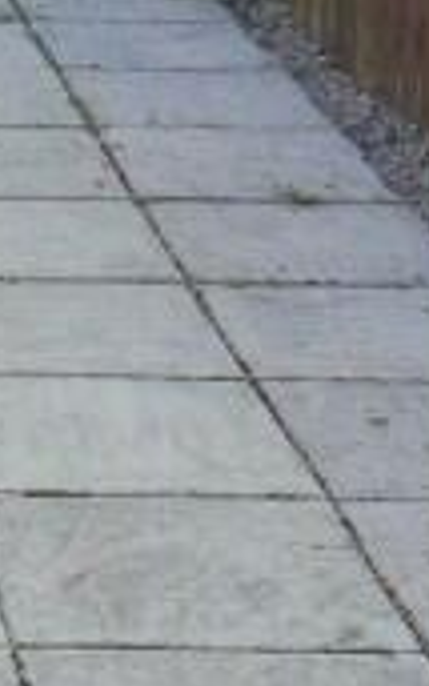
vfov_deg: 13.5
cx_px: -477
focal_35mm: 152
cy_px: -68
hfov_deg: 8.2
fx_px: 2841
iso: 80
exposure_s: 1/250
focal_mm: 3.9
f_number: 3.2
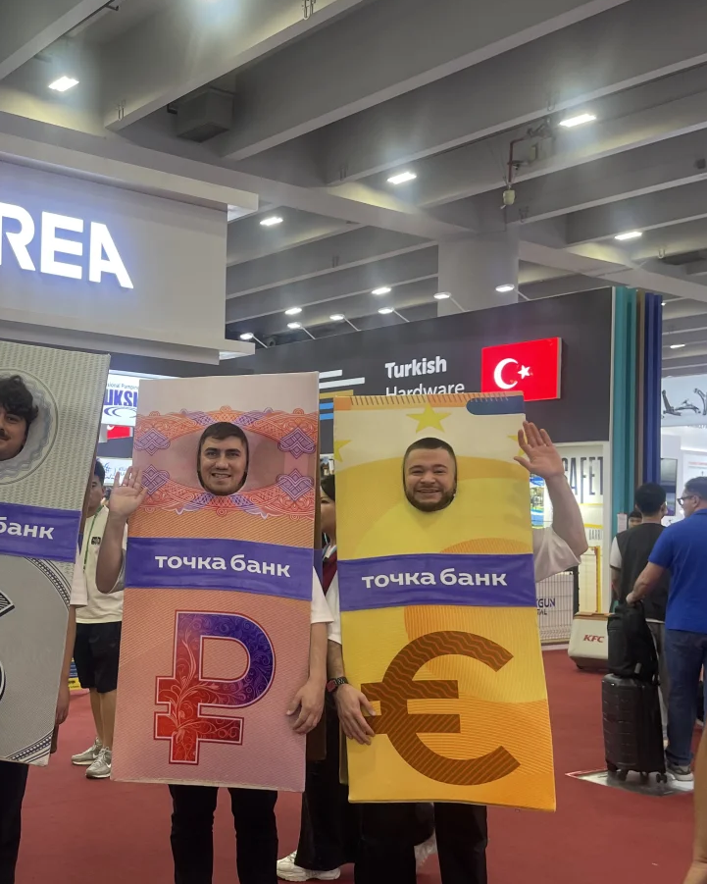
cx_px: 133
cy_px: 488
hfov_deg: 36.8
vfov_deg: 46.8
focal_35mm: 39
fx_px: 1020
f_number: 1.6
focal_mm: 5.1
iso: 80
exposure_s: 1/100
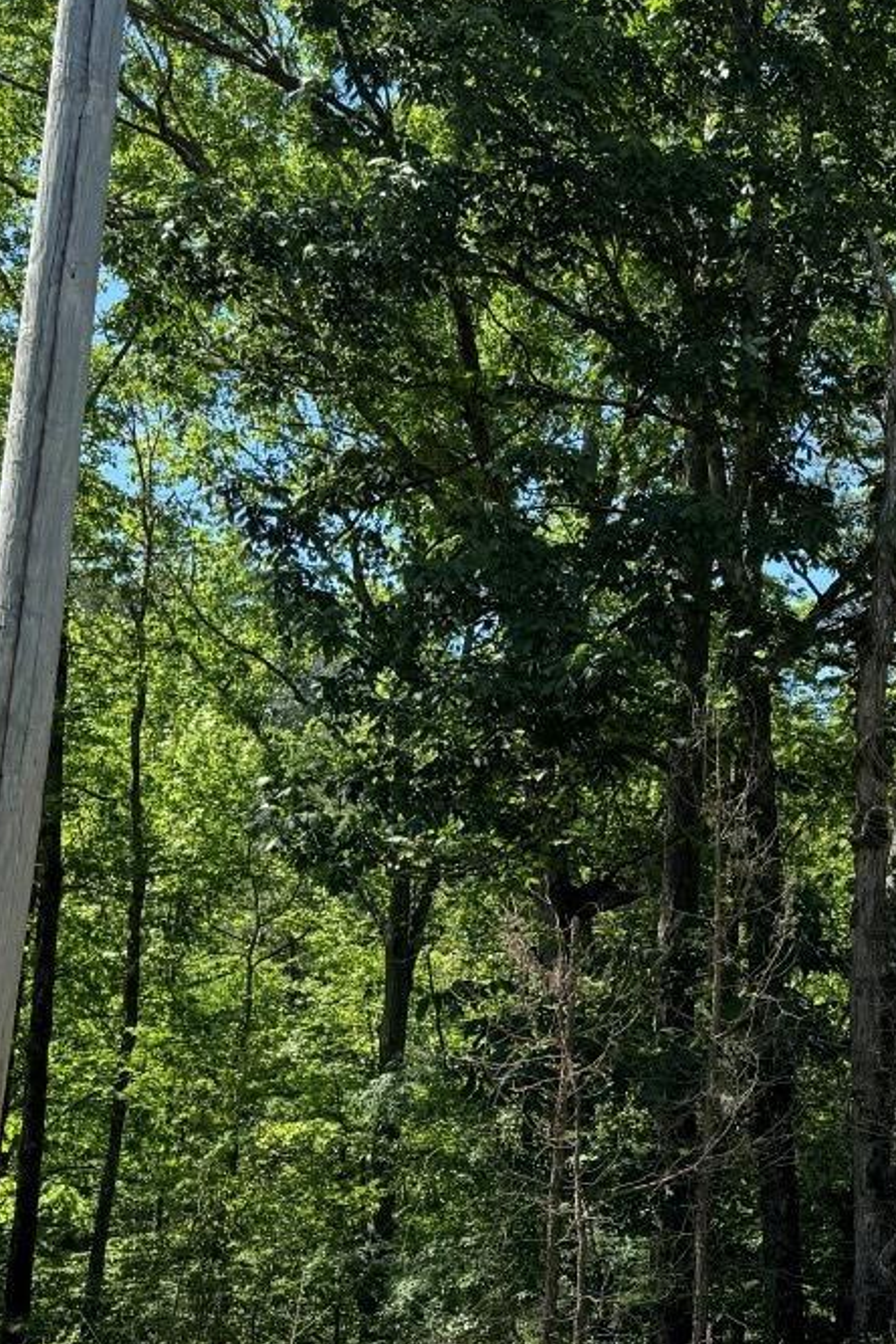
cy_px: 650
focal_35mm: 54
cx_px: 942
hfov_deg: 23.7
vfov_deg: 36.9
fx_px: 2016
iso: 80
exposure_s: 1/1597
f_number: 1.78
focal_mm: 6.76
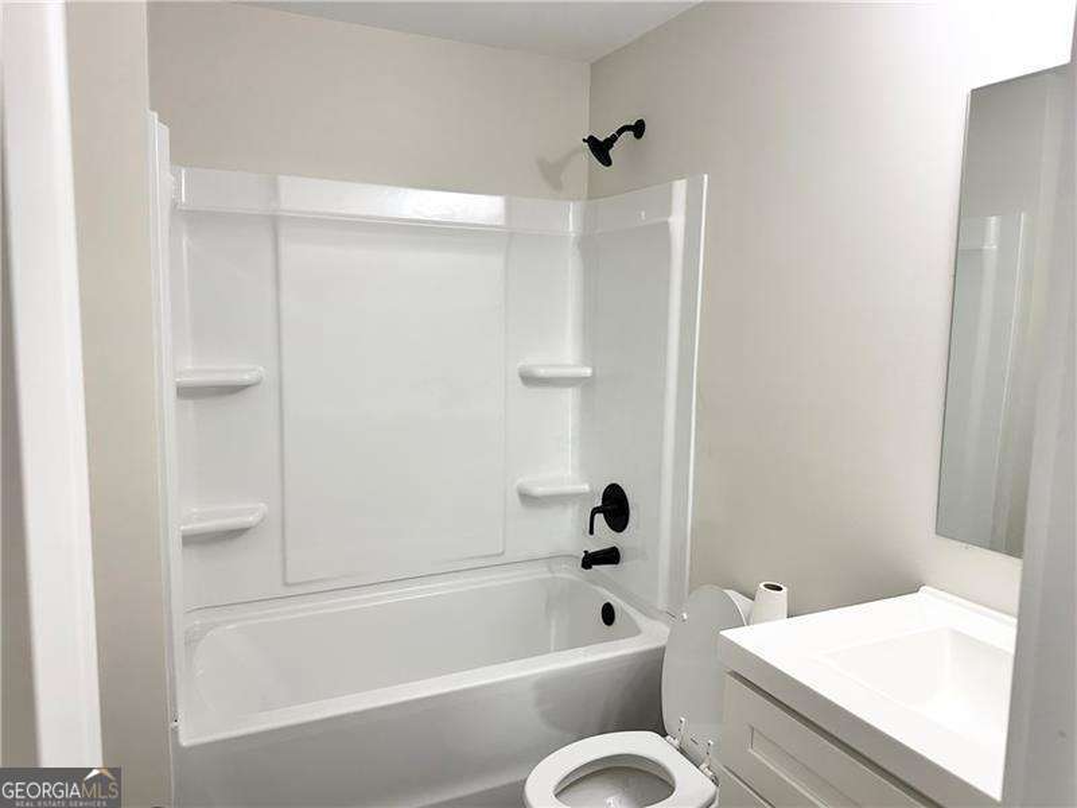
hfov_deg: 71.6
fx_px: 747
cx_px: 538
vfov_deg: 56.8
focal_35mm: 24
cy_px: 404
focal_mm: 6.86
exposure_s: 1/120
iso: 160
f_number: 1.78
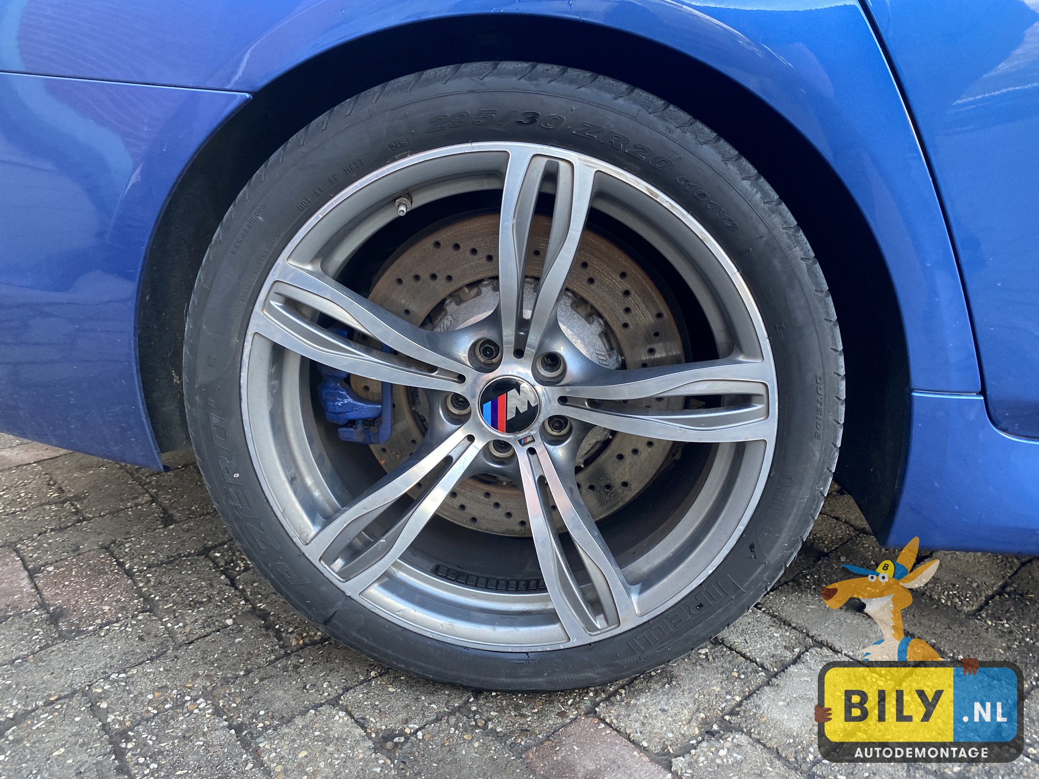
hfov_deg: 67.3
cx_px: 520
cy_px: 390
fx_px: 780
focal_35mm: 26
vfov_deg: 53.1
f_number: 1.8
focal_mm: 4.25
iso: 125
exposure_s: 1/108
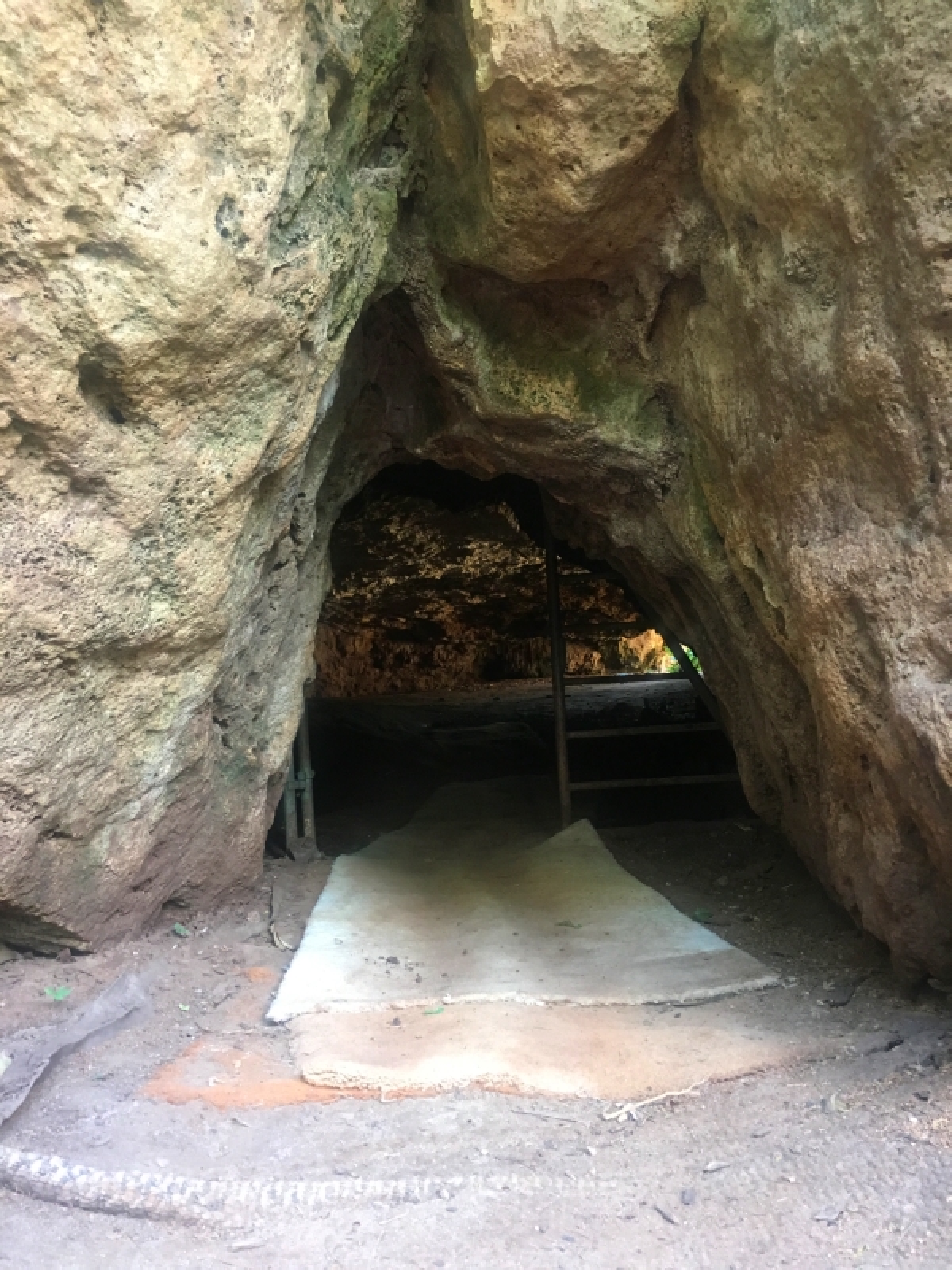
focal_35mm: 29
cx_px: 476
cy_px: 635
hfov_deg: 48.2
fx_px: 1063
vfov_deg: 61.7
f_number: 2.2
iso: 125
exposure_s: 1/30
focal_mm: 4.15
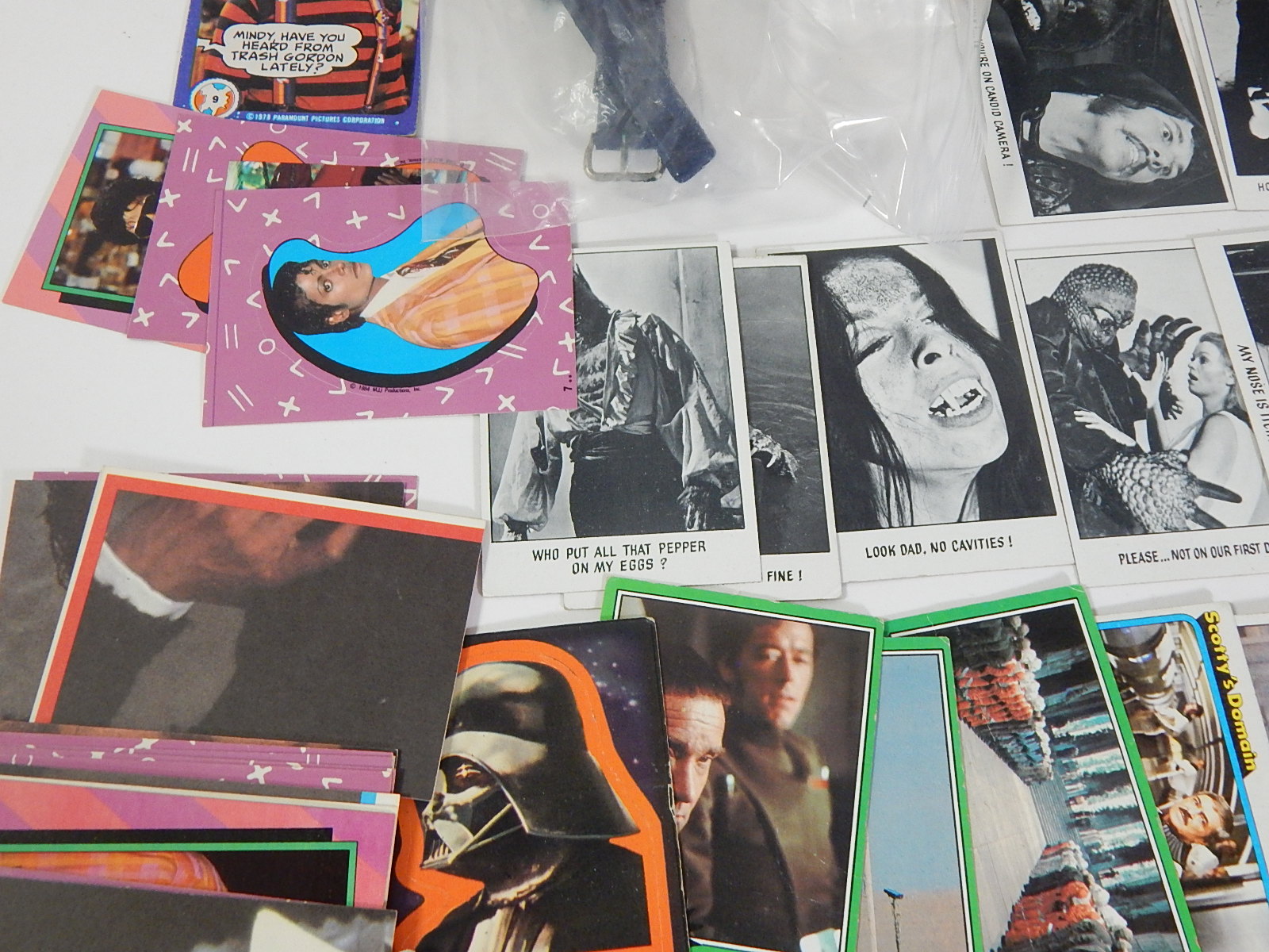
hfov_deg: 54.0
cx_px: 634
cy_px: 476
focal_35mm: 34
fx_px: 1246
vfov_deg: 41.8
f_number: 3.3
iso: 400
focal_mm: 6.1
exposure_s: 1/50
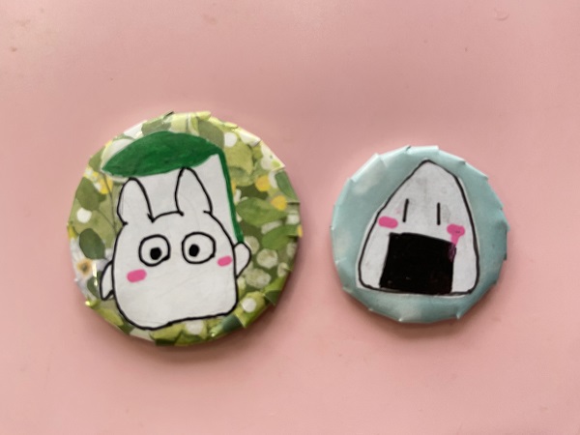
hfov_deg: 67.3
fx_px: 436
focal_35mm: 26
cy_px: 218
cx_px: 290
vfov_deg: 53.1
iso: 125
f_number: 1.8
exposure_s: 1/85
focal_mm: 4.25
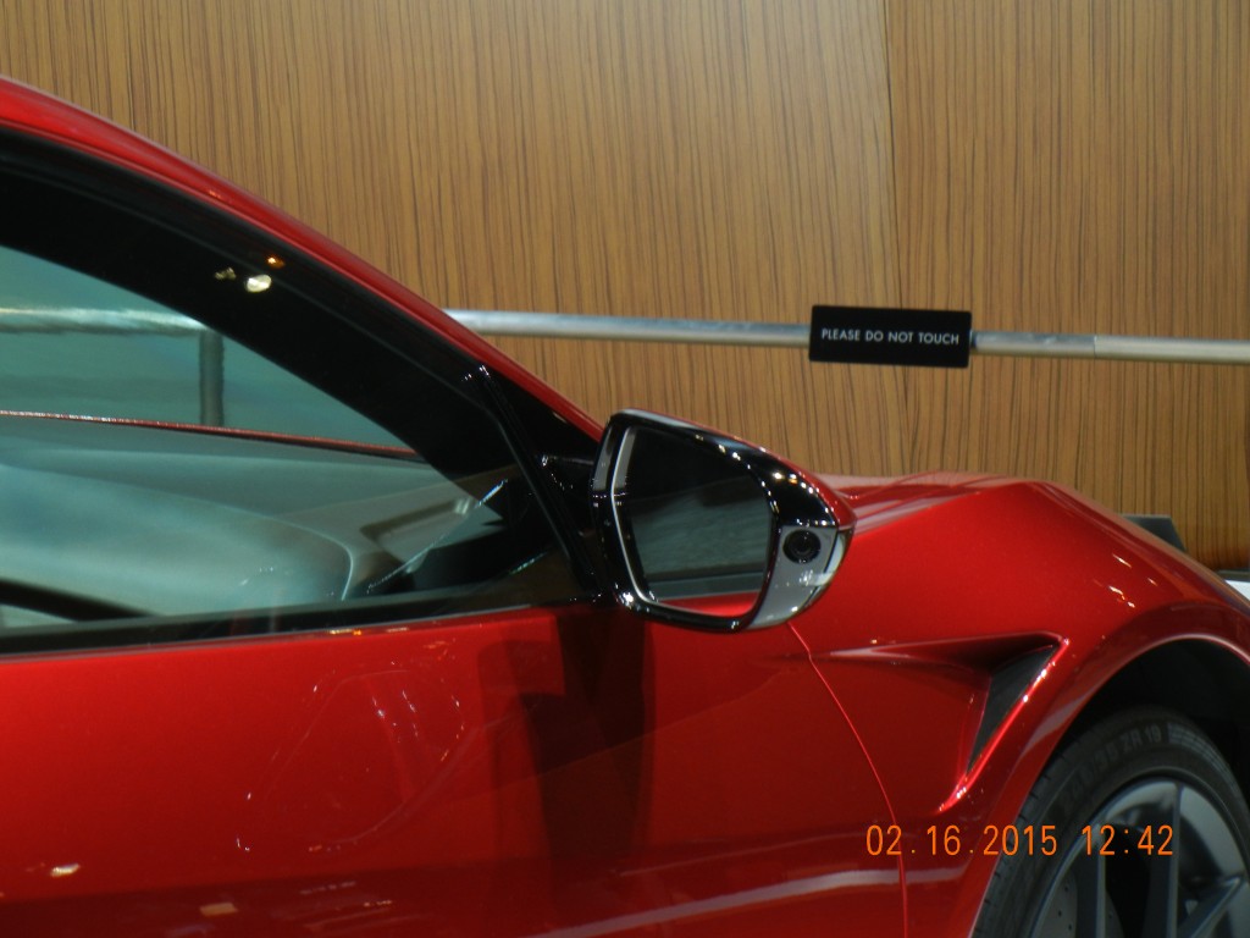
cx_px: 625
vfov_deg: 11.1
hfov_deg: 14.8
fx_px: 4803
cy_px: 469
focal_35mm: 133
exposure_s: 1/60
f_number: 4.6
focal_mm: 24
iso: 200
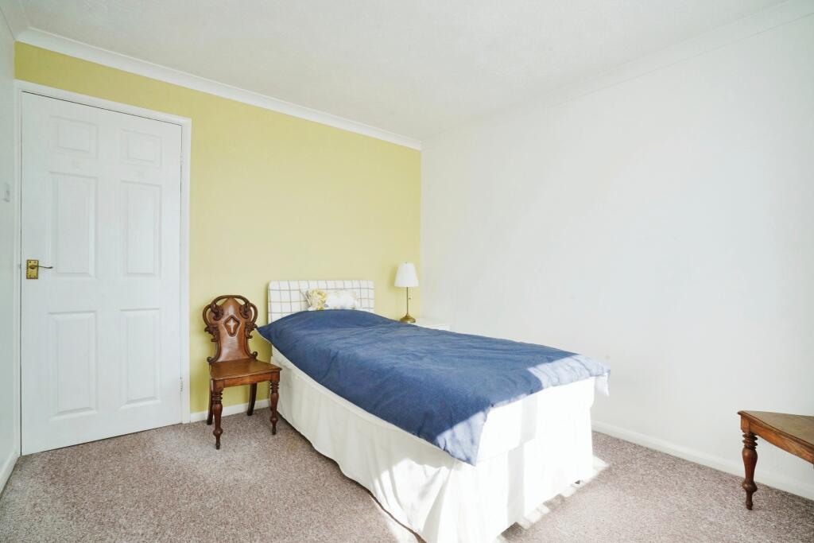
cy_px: 272
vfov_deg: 73.8
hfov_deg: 96.7
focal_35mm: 16
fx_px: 362
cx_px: 407
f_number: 14
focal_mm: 16
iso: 2000
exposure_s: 1/250
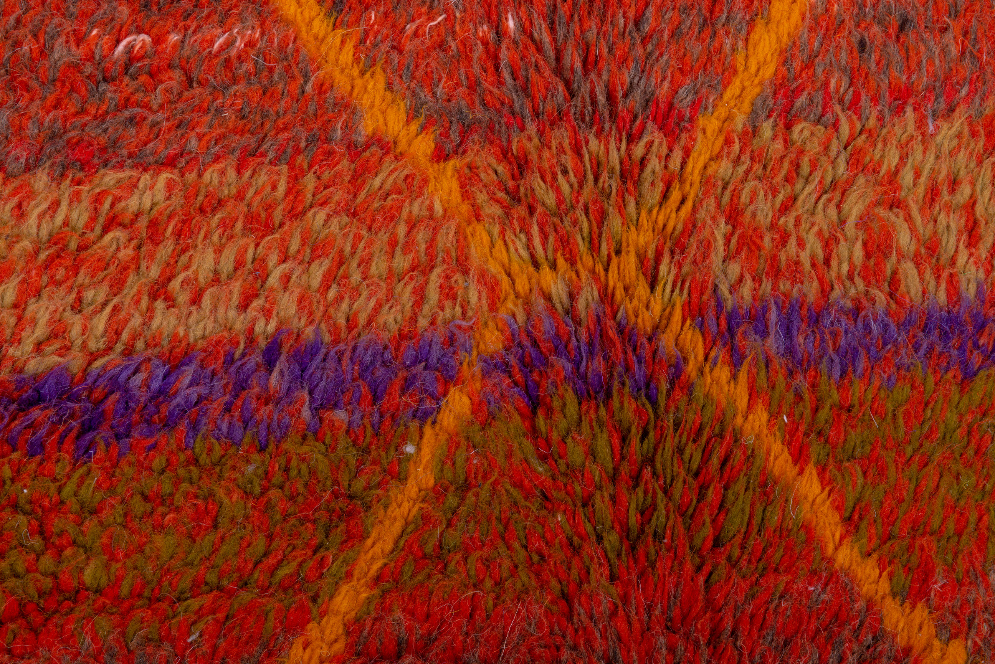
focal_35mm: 70
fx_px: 1935
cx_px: 498
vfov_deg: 19.5
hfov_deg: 28.8
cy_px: 332
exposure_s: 1/160
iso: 160
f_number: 16
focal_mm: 70
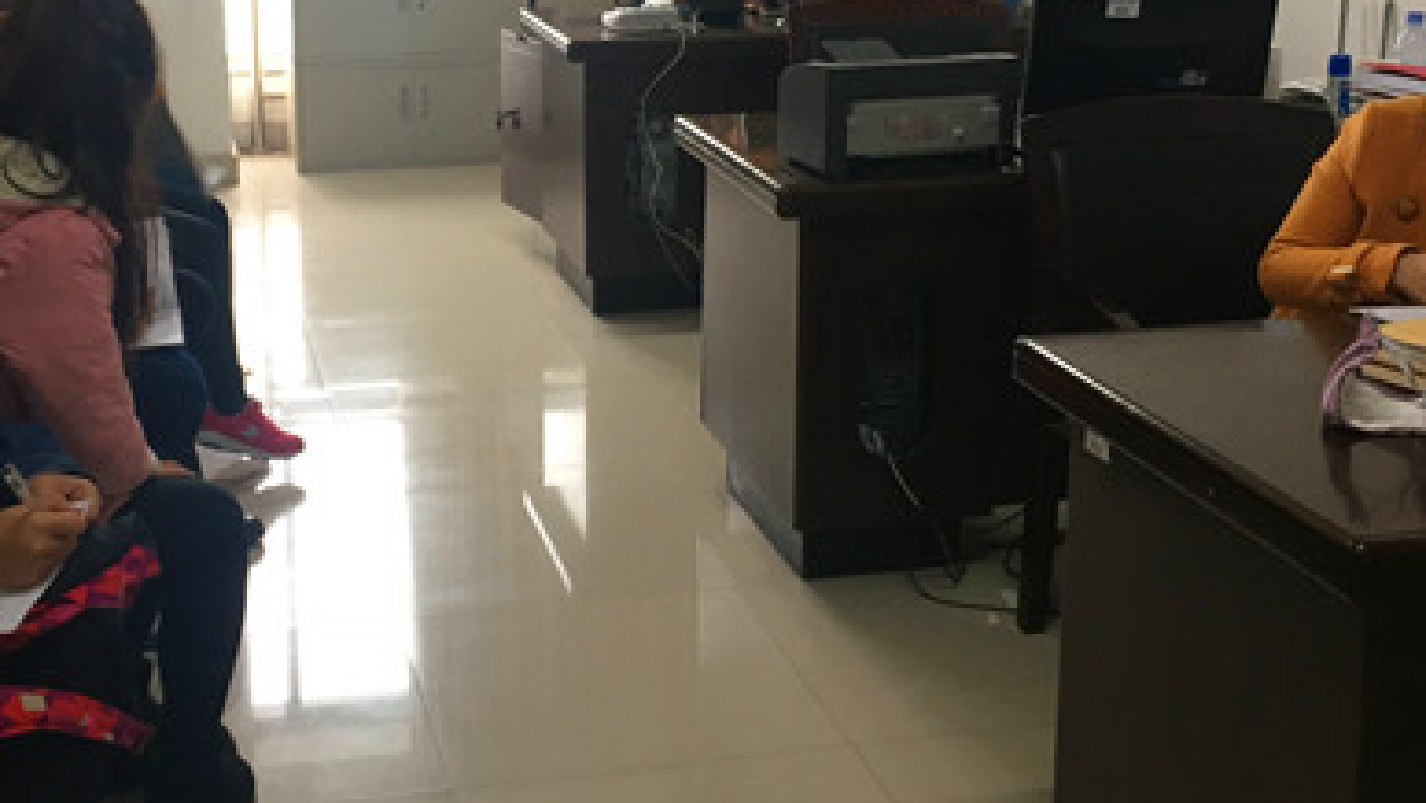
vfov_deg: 24.3
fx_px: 1853
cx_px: 604
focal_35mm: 49
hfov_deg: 42.0
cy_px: 258
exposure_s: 1/33
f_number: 2.2
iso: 125
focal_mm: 4.15
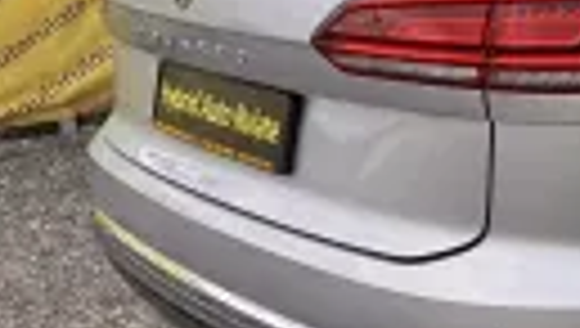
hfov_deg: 23.1
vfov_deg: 15.3
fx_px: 1217
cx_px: 796
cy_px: 103
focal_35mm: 79
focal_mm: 5.96
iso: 50
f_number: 1.6
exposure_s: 1/1016
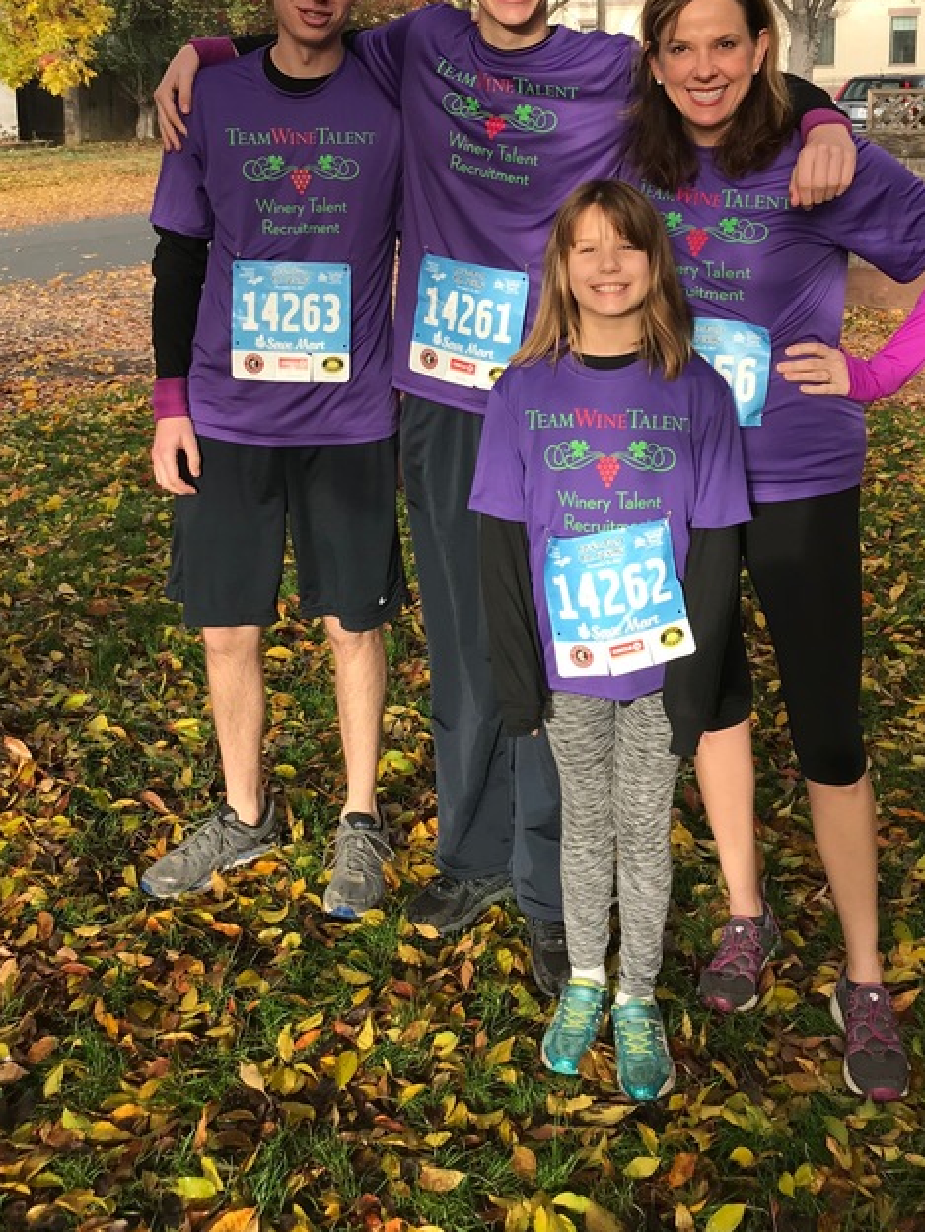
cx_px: 473
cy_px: 367
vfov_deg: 43.0
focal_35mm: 43
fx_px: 1532
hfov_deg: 33.6
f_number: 1.8
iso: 20
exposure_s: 1/301
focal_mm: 3.99
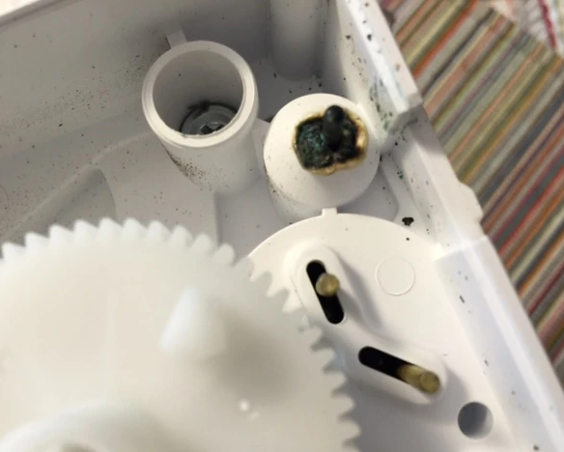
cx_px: 300
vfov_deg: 47.2
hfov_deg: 57.1
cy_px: 231
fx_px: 518
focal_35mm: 31
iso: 80
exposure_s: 1/15
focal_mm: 4.15
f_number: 2.2
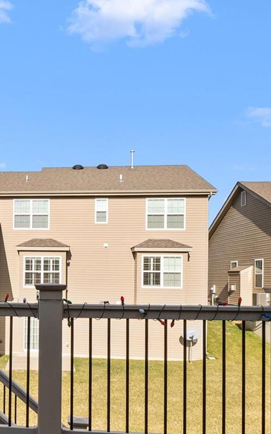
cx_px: -14
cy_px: 275
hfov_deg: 34.1
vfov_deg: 57.3
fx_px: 390
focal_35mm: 33
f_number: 8
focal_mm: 8
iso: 400
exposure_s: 1/400
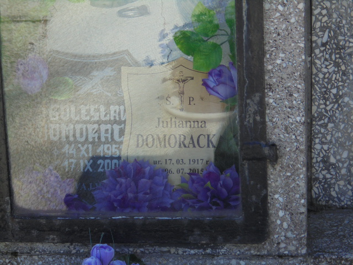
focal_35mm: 156
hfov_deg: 12.7
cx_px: 176
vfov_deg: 9.5
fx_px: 1591
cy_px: 132
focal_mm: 27.6
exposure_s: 1/125
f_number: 6.5
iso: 100
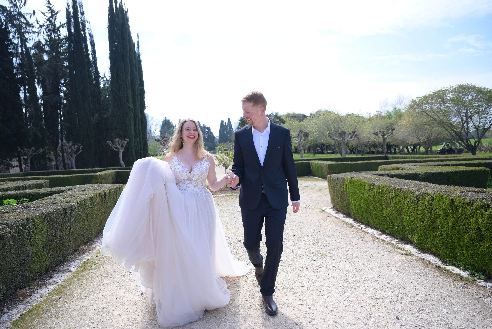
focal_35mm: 24
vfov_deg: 53.2
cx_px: 246
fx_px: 328
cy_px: 164
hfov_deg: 73.7
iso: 125
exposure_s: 1/800
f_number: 3.5
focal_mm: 24
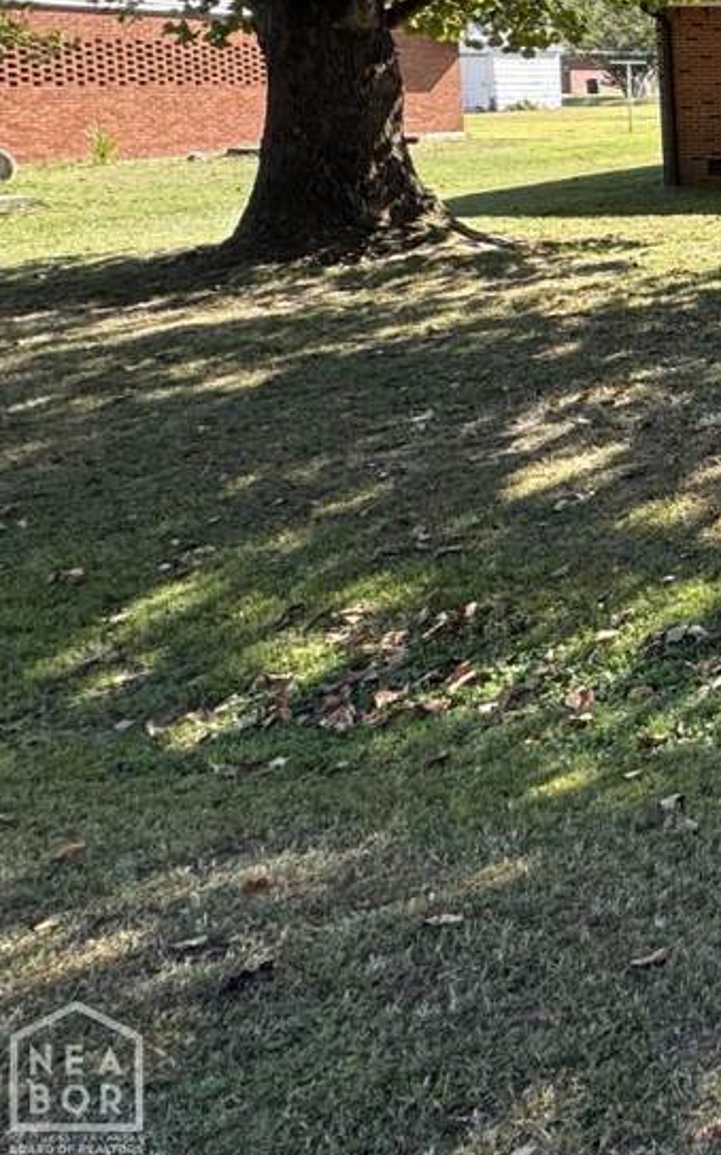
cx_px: 1344
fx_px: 1101
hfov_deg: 21.2
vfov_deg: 50.1
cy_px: 149
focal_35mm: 35
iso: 40
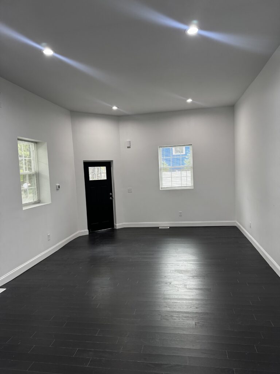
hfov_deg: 56.8
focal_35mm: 24
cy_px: 187
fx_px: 259
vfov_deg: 71.6
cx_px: 140
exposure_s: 1/120
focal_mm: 6.76
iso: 200
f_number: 1.78
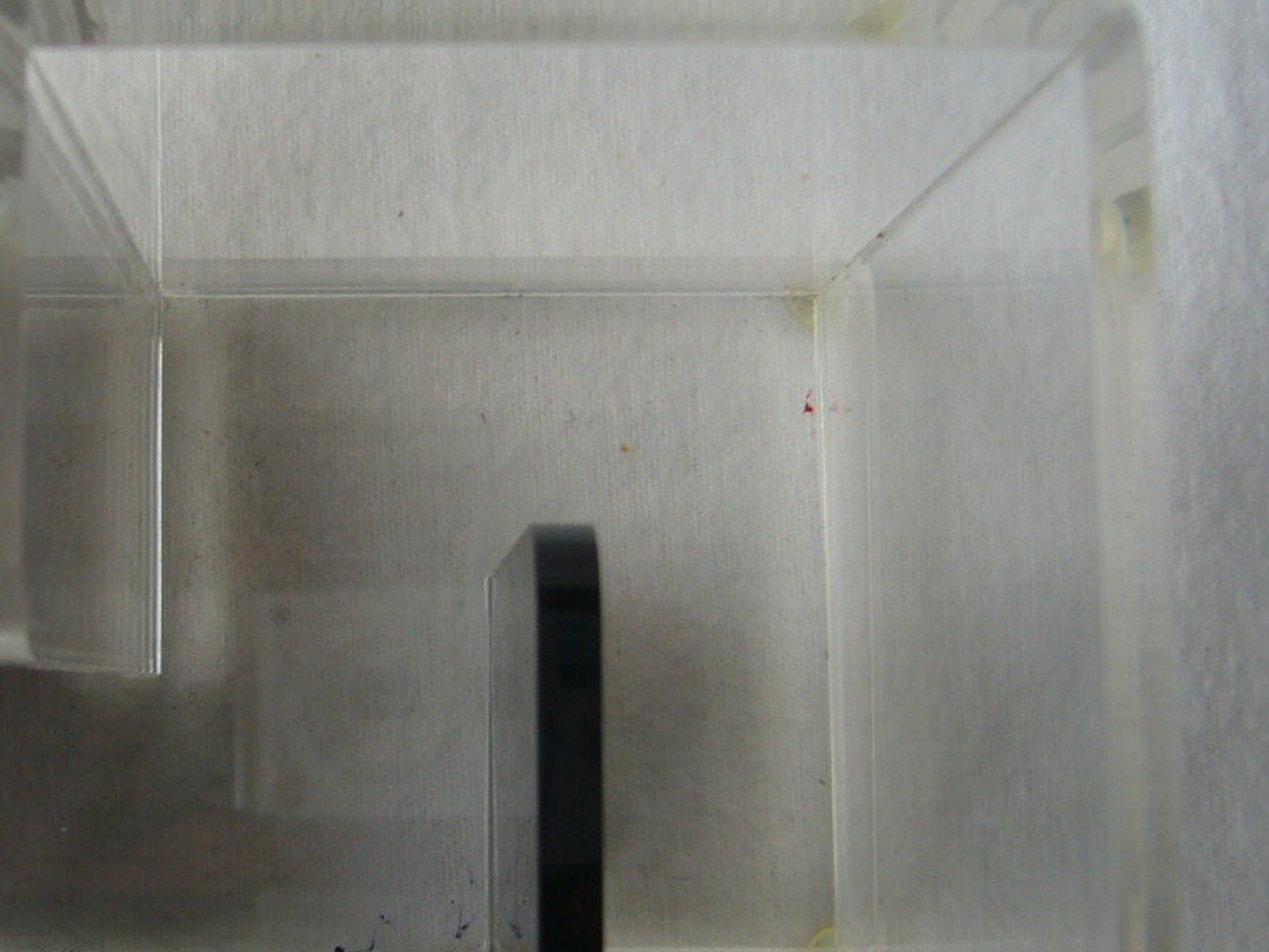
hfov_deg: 30.4
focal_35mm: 63
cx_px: 387
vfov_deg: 23.2
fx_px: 2310
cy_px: 577
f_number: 2.8
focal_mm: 5.8
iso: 80
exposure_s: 1/40
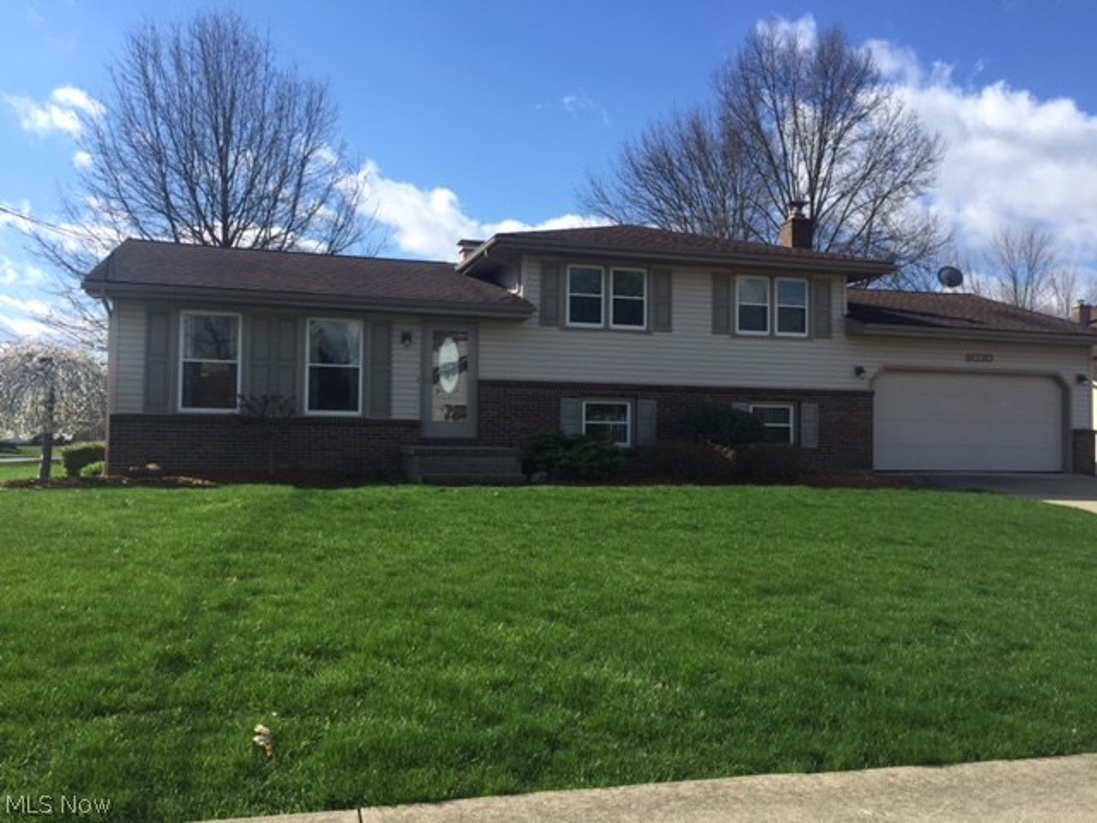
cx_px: 548
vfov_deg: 48.2
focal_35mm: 29
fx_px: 919
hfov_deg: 61.7
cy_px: 412
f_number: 2.2
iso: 32
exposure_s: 1/1522
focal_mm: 4.15
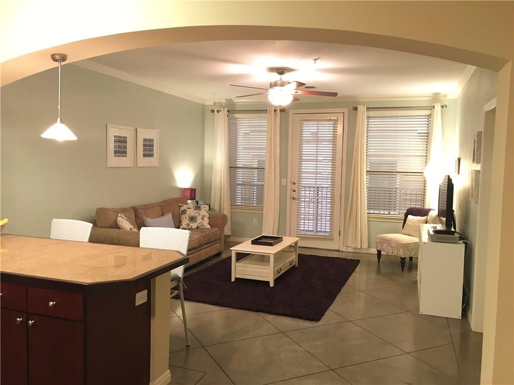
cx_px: 257
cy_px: 192
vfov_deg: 48.2
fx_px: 431
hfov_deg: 61.7
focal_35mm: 29
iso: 200
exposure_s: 1/15
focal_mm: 4.15
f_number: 2.2
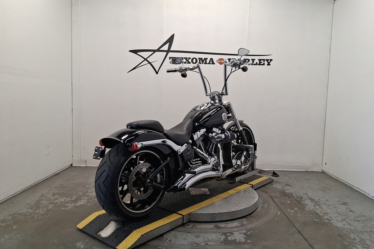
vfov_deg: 46.4
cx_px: 191
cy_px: 129
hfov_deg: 65.5
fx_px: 291
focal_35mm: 28
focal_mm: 3.98
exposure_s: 1/120
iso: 99
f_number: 1.8
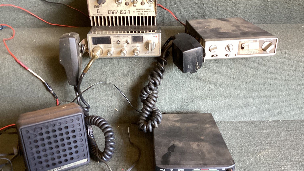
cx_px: 152
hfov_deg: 58.0
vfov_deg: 34.6
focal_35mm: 34
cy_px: 80
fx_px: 274
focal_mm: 3.3
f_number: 2.4
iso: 200
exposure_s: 1/50
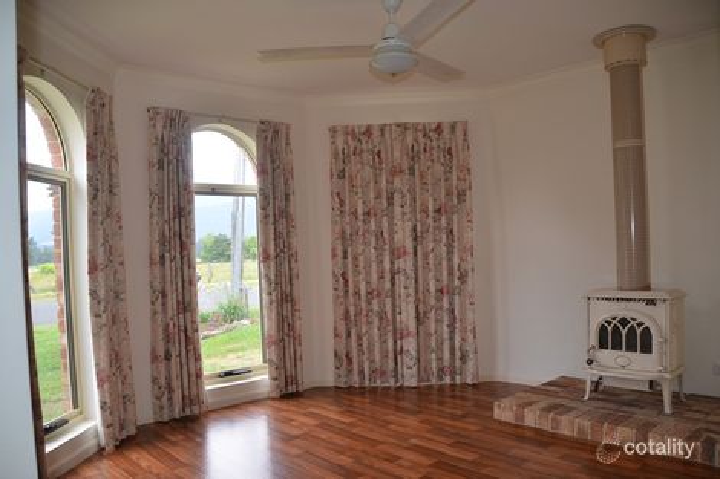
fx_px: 540
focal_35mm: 27
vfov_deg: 47.9
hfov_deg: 67.4
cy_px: 240
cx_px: 360
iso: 200
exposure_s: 1/160
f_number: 3.5
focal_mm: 18
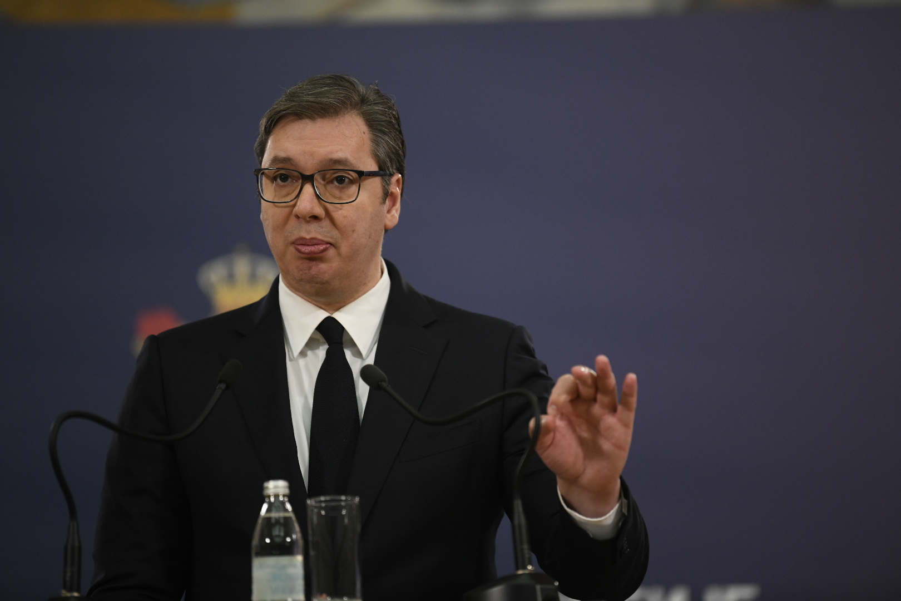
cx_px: 450
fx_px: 5005
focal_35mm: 200
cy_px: 300
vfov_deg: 6.9
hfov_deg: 10.3
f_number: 2.8
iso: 2000
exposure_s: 1/250
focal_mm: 200
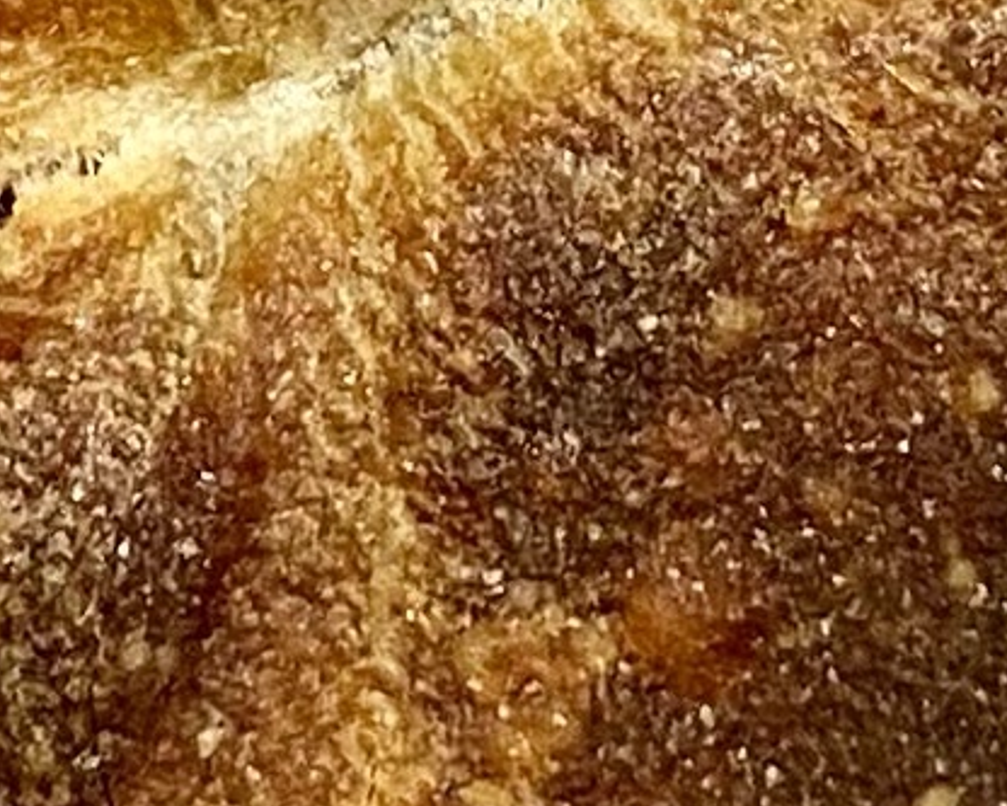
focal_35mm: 246
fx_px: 7333
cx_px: 891
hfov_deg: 7.8
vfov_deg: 6.3
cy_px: -41
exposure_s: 1/60
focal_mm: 4.25
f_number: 1.8
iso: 100
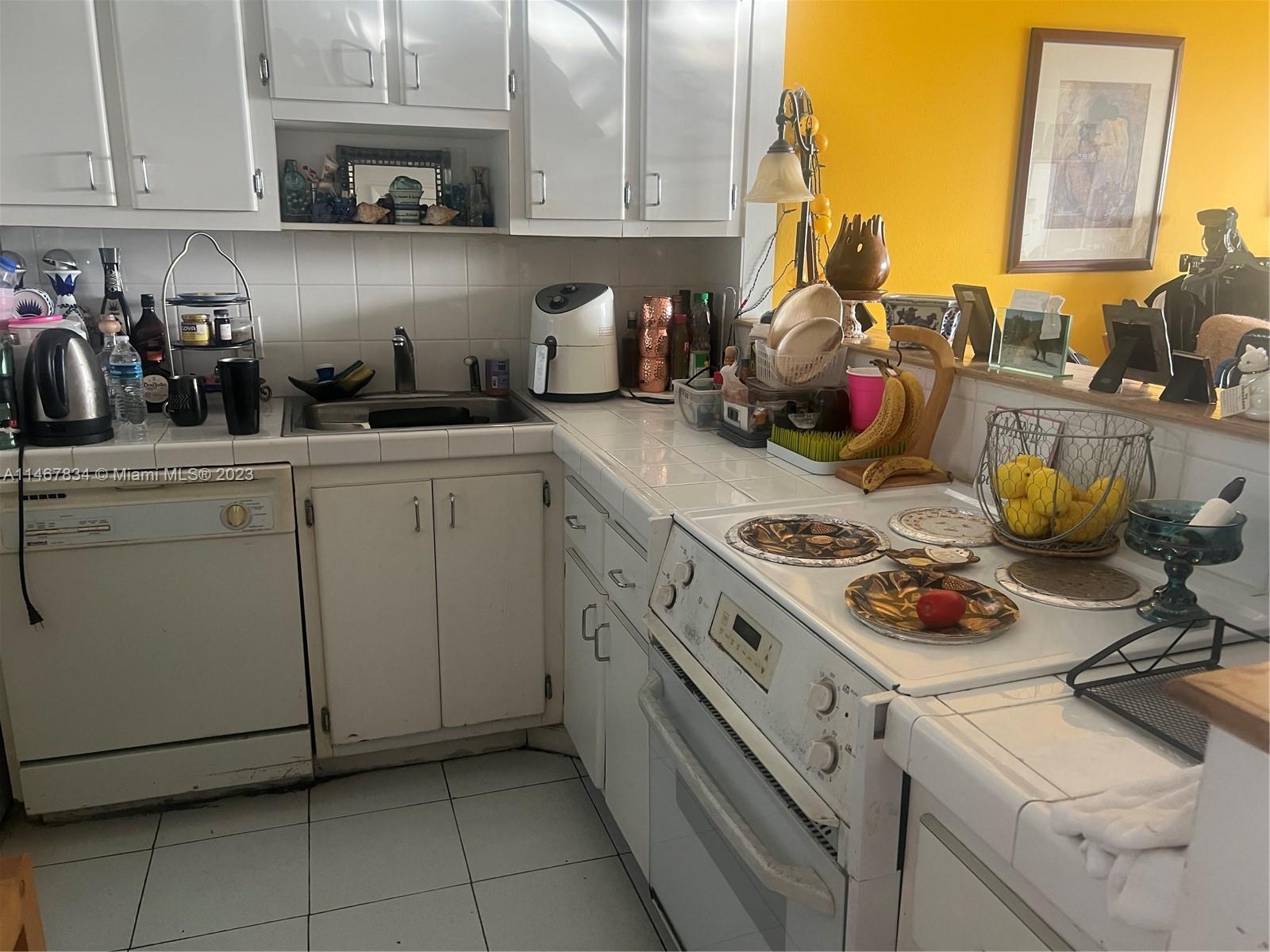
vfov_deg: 53.1
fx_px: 954
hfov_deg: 67.3
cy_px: 476
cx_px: 635
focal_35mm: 26
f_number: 1.5
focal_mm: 5.7
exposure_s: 1/60
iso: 125
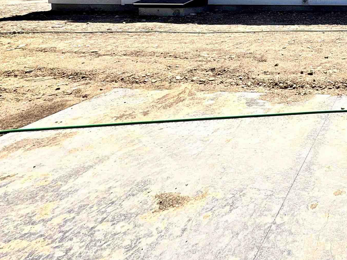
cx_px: 374
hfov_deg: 44.5
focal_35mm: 32
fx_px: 321
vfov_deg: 37.7
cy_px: -18
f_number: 2.2
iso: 50
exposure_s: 1/1637
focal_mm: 2.22
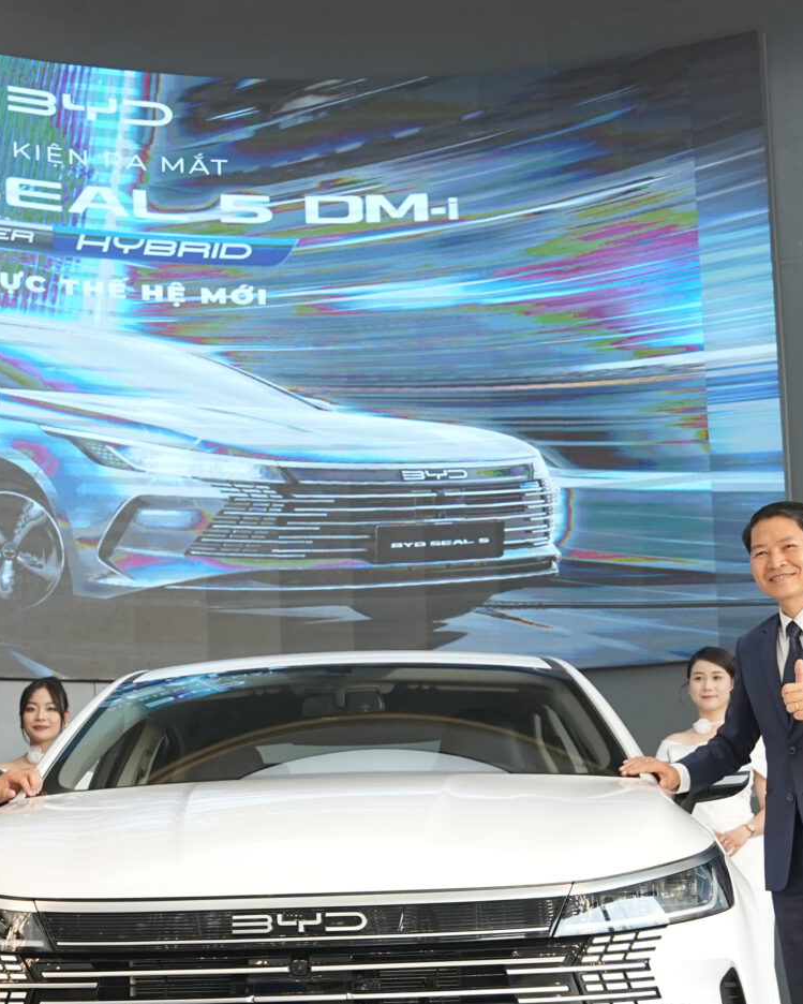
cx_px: 390
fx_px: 2287
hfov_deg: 19.9
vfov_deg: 24.6
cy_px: 700
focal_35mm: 77
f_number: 5
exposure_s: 1/200
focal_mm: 30
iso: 800
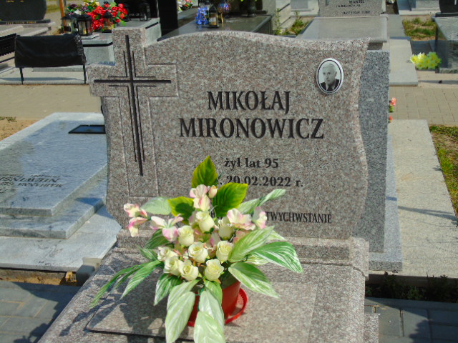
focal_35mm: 46
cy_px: 172
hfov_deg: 41.2
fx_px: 609
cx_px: 229
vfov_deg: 31.5
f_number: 4.1
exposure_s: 1/1500
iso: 80
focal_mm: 8.2
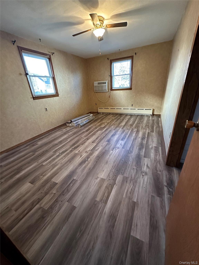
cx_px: 100
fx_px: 107
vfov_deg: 102.1
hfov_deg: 85.7
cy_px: 132
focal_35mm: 14
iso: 1000
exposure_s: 1/60
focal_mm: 2.22
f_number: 2.2
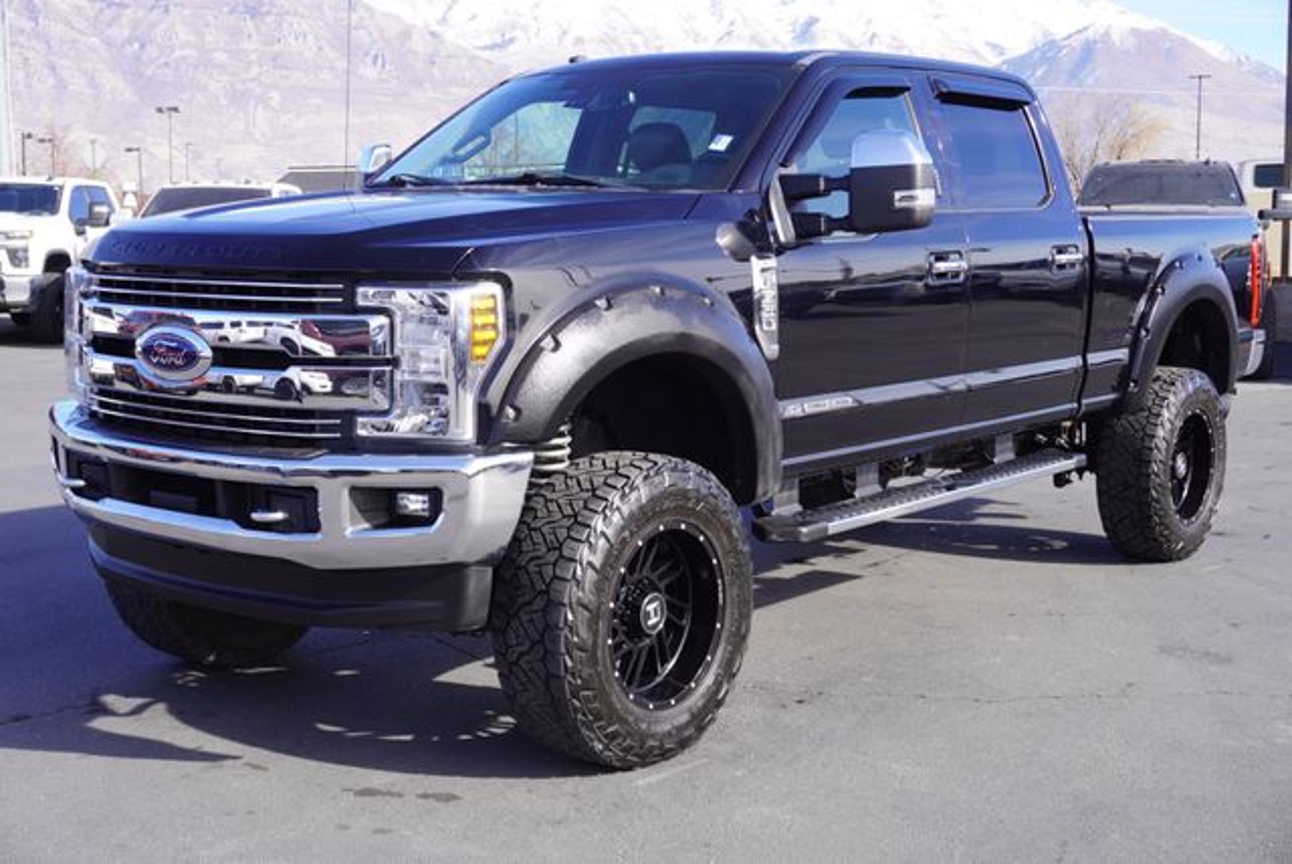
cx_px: 646
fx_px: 1670
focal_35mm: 46
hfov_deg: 42.3
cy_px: 432
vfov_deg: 29.0
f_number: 8
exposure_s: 1/100
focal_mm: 31
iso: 100
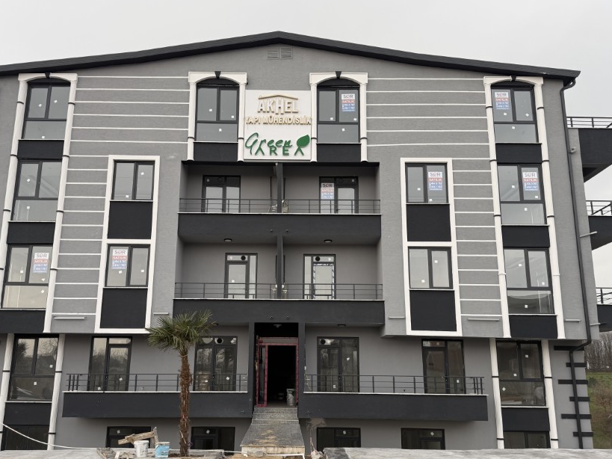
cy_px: 259
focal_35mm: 30
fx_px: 530
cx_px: 290
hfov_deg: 59.9
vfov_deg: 46.7
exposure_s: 1/181
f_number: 1.78
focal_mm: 6.76
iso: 64
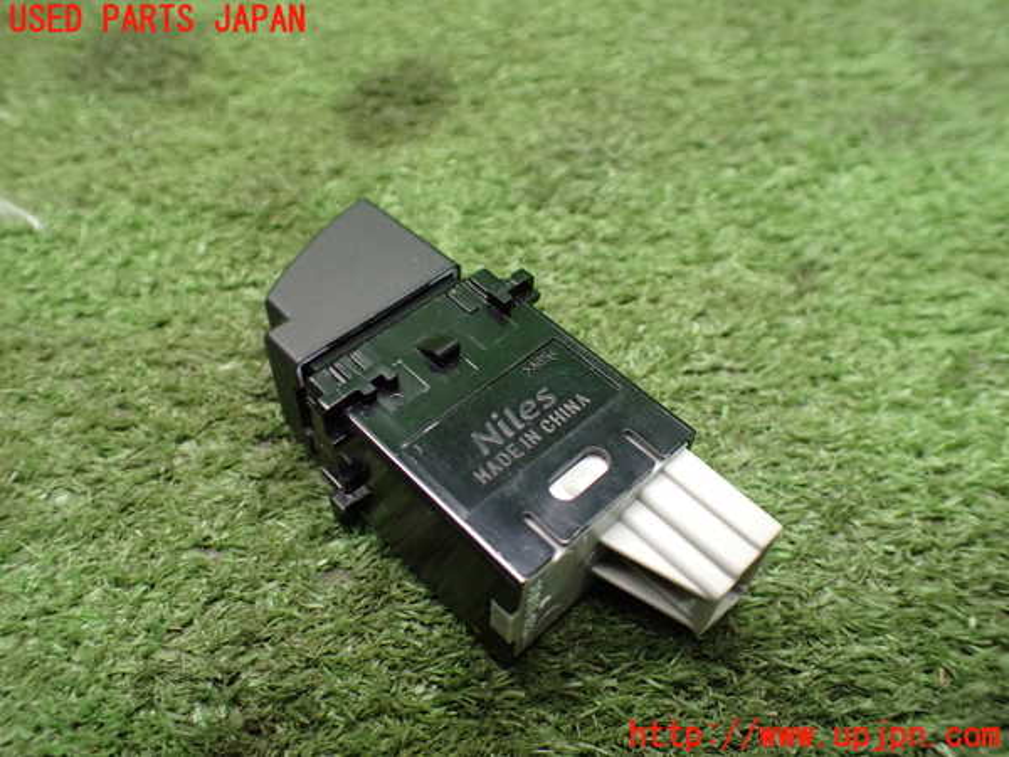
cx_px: 504
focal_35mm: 30
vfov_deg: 46.8
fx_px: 874
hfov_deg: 60.0
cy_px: 378
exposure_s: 1/100
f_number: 2.3
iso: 800
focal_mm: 5.4
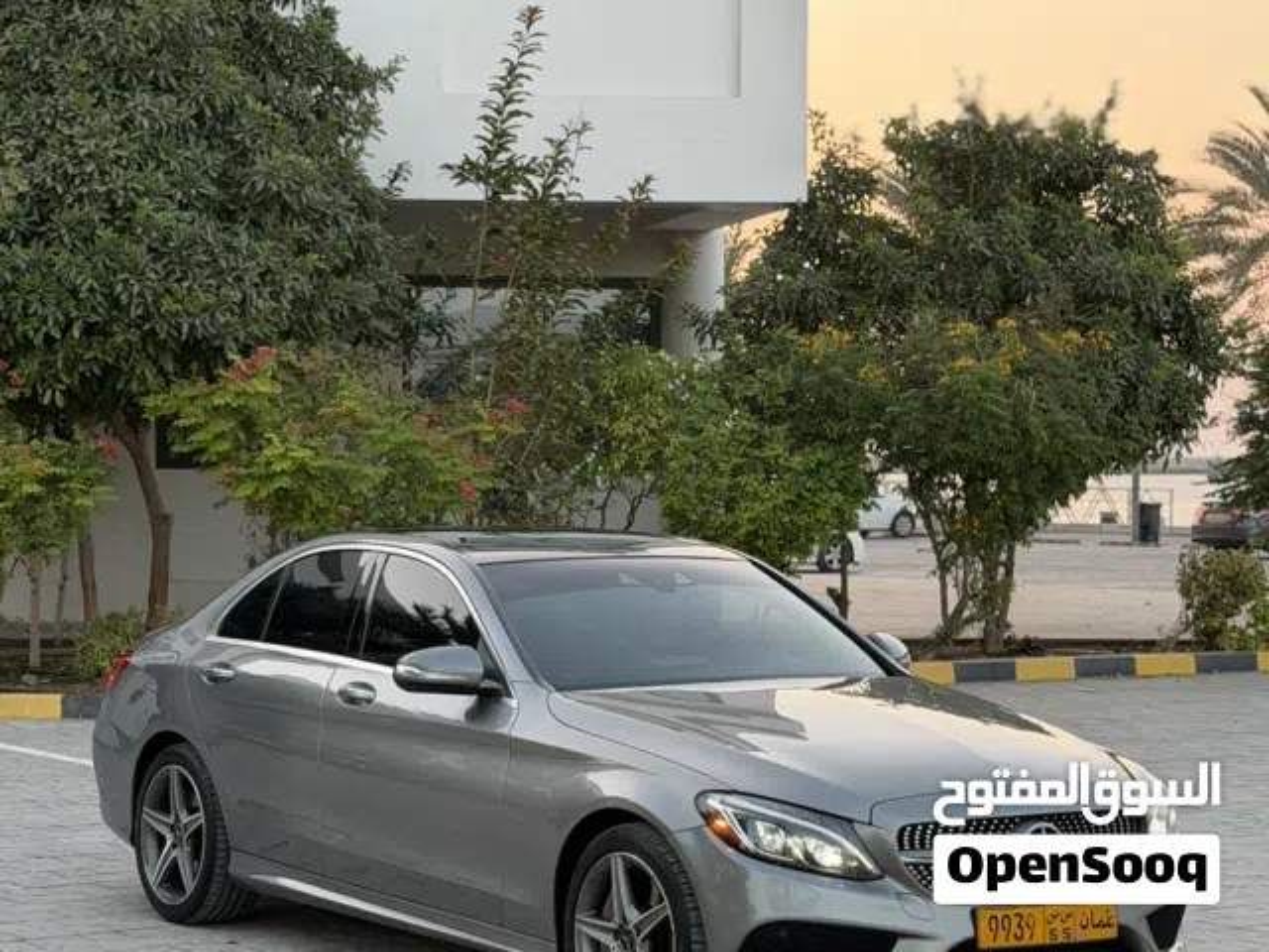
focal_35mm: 48
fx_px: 1760
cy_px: 476
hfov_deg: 39.7
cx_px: 634
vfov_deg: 30.3
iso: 125
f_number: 1.78
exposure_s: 1/181
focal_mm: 6.76
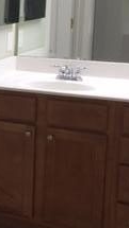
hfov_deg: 11.9
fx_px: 571
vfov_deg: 22.7
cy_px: 101
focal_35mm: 94
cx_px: -98
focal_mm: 4.15
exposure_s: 1/30
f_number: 2.2
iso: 40
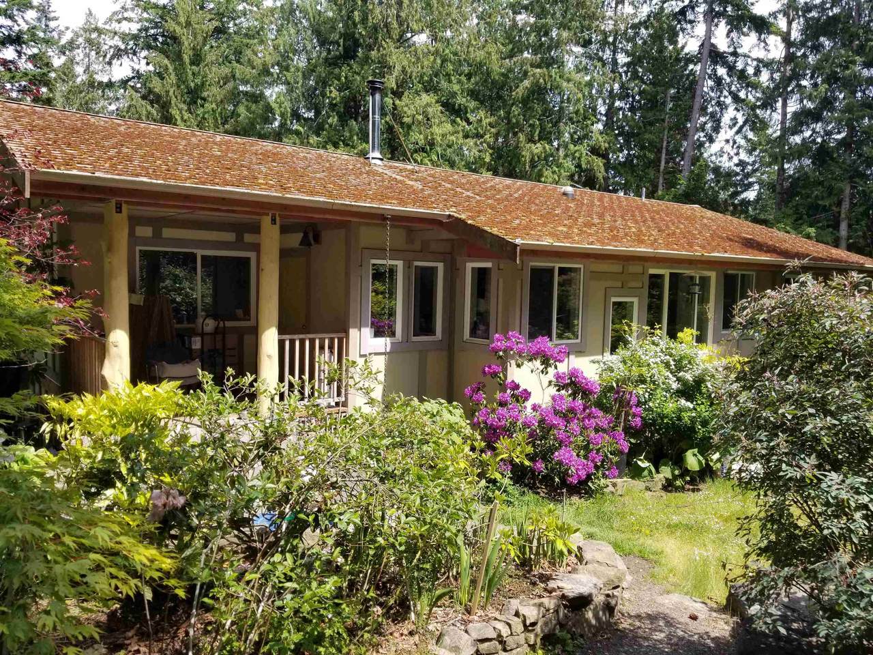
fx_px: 656
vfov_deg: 53.1
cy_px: 328
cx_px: 436
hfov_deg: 67.3
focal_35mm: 26
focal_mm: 4.25
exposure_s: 1/1032
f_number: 1.7
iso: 50
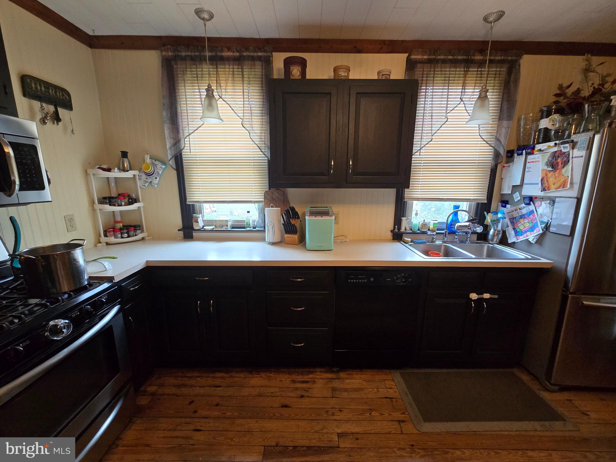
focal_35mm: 13
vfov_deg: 89.9
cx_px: 308
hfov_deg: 106.2
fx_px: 231
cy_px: 231
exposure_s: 1/60
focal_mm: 2.2
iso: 400
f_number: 2.2
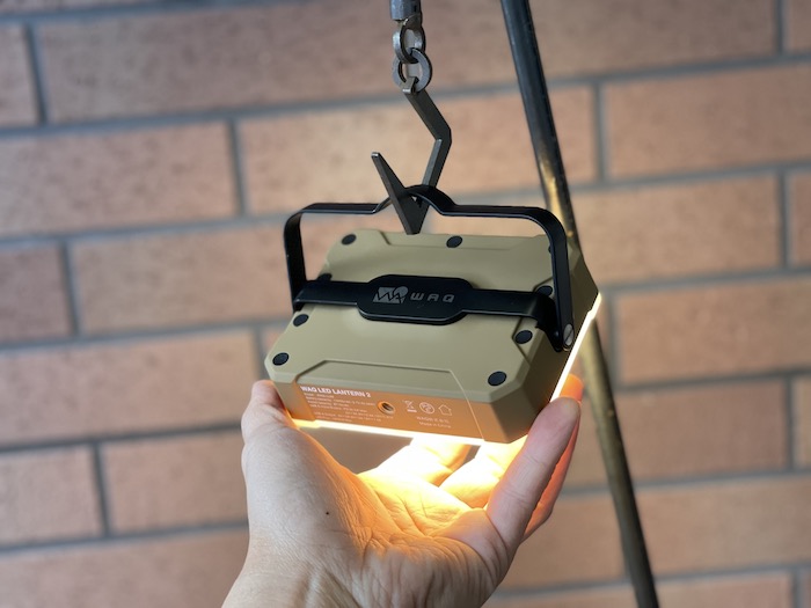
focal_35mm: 64
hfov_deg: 30.3
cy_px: 304
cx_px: 406
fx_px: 1499
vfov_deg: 22.9
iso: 250
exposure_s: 1/117
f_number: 2.2
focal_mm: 7.5
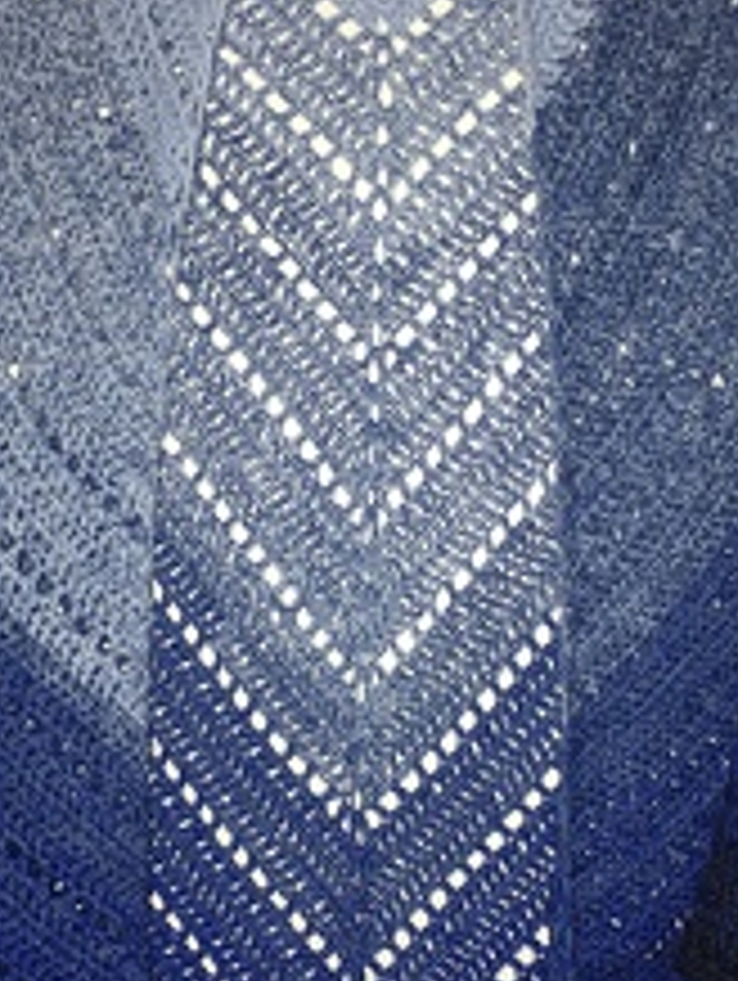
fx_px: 1759
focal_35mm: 62
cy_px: 572
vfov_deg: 31.1
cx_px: 360
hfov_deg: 23.7
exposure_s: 1/17
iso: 40
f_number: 2.2
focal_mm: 4.15
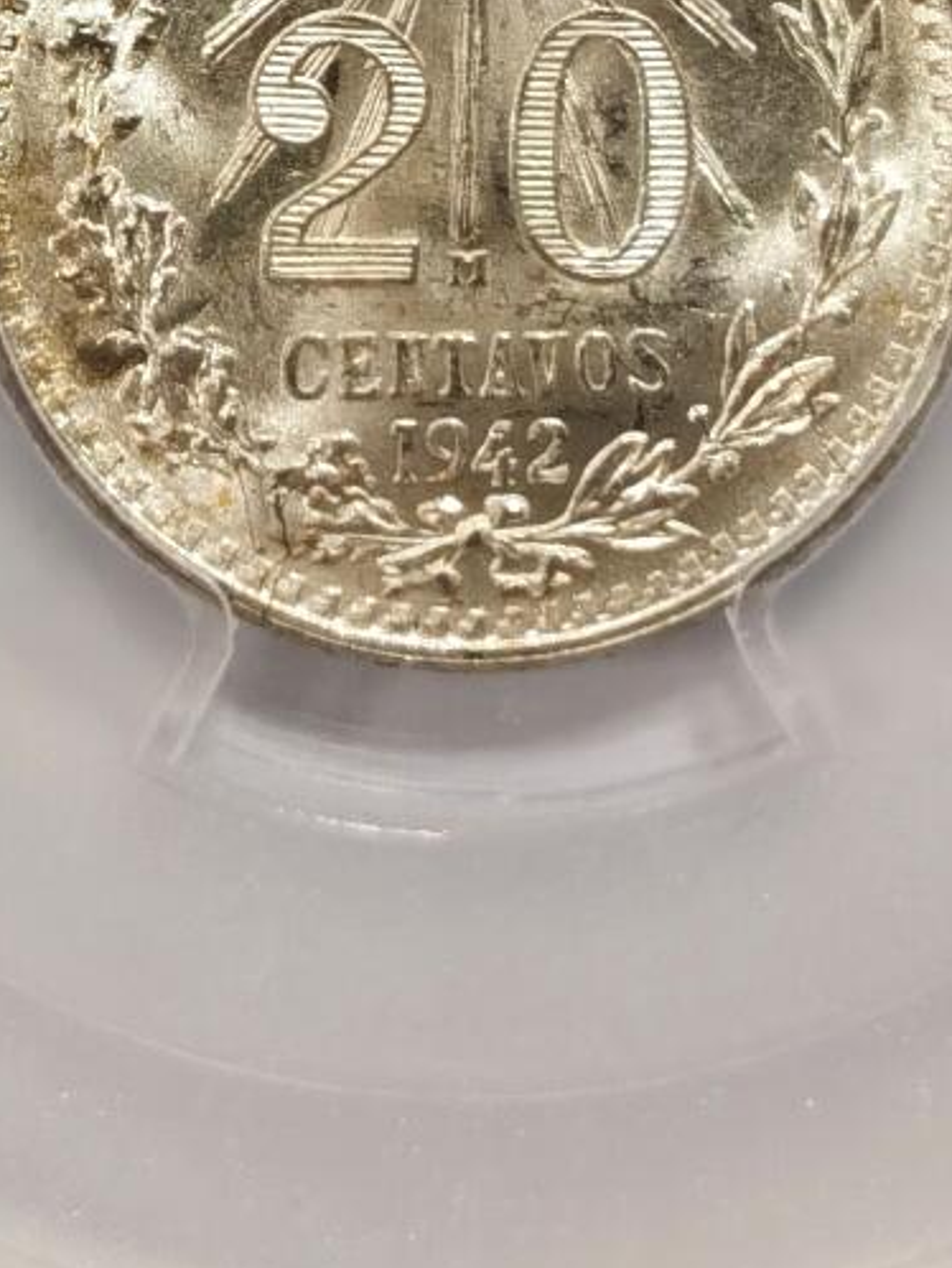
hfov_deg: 7.6
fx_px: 7144
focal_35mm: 195
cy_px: -502
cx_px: 471
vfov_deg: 9.9
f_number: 16
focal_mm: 5.56
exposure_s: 1/100
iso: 100
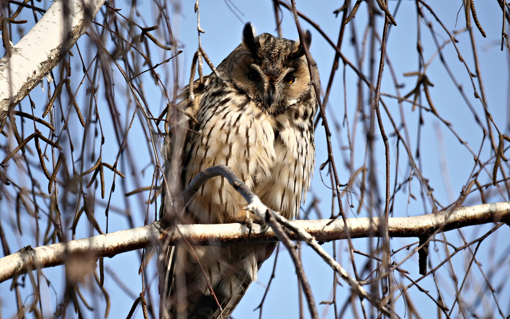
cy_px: 170
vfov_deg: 1.5
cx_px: 255
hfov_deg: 2.5
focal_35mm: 849
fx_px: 11800
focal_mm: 400
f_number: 6.3
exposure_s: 1/800
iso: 400
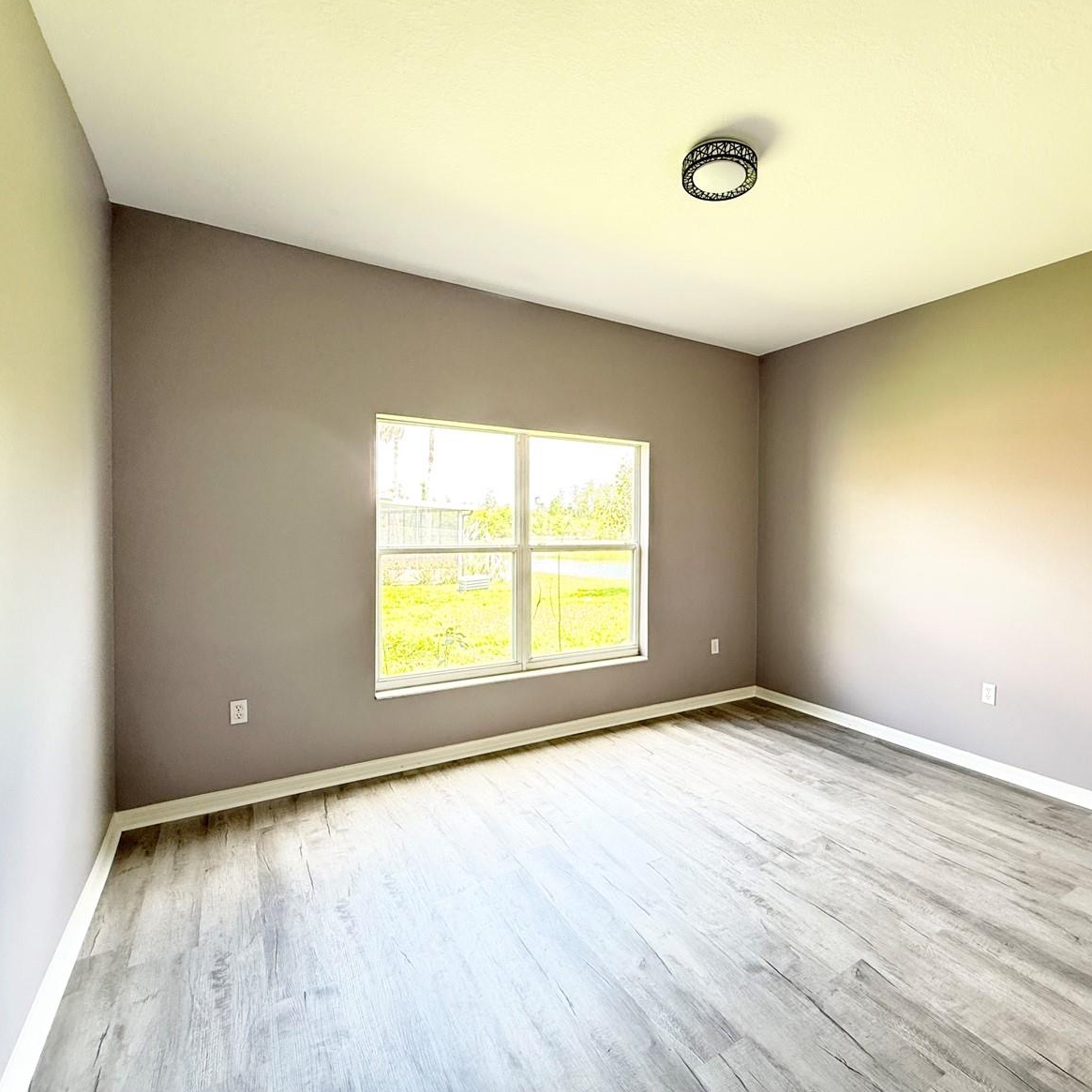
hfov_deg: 83.1
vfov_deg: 84.0
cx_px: 647
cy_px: 539
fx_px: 607
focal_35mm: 17
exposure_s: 1/99
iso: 200
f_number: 2.2
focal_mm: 2.22
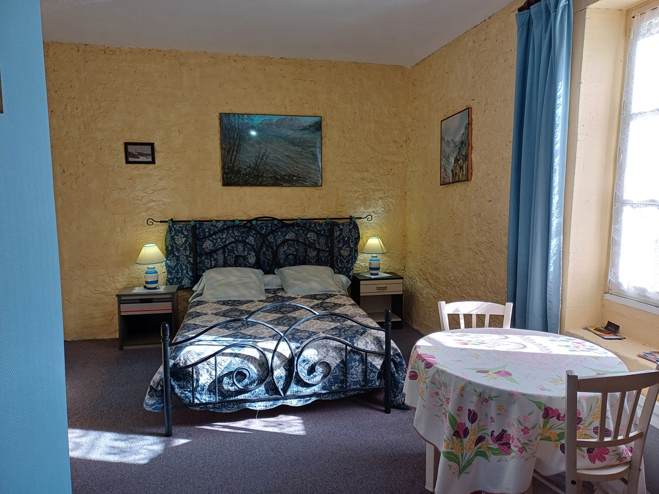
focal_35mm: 25
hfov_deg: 69.4
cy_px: 247
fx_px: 476
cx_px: 330
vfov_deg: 54.9
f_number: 1.8
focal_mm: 4.65
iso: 50
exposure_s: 1/100
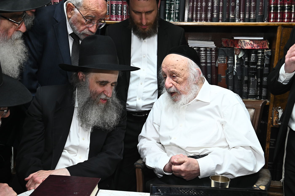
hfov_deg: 42.8
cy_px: 98
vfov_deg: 29.2
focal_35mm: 46
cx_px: 148
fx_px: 377
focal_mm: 46
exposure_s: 1/200
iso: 2000
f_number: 10
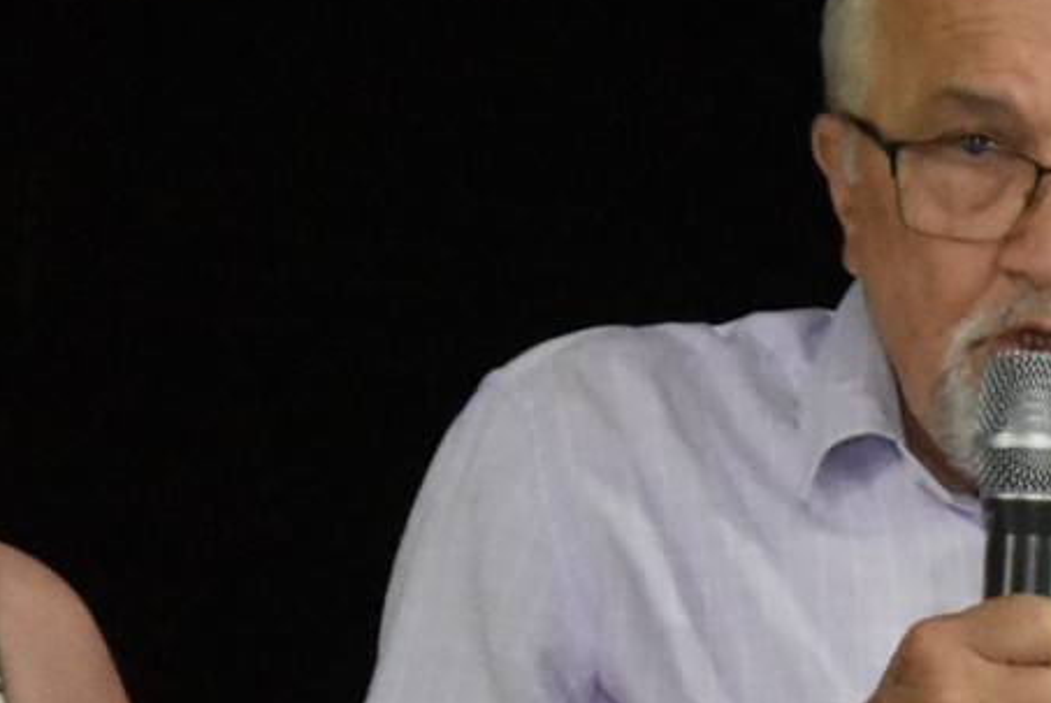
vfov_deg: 4.5
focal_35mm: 309
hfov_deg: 6.6
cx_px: 1038
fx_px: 9030
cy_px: 615
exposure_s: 1/80
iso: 6400
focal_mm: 52
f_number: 5.6
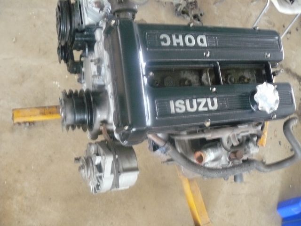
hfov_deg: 51.4
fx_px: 313
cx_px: 150
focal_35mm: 36
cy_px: 113
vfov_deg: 39.7
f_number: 2.8
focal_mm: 6
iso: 400
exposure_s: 1/20
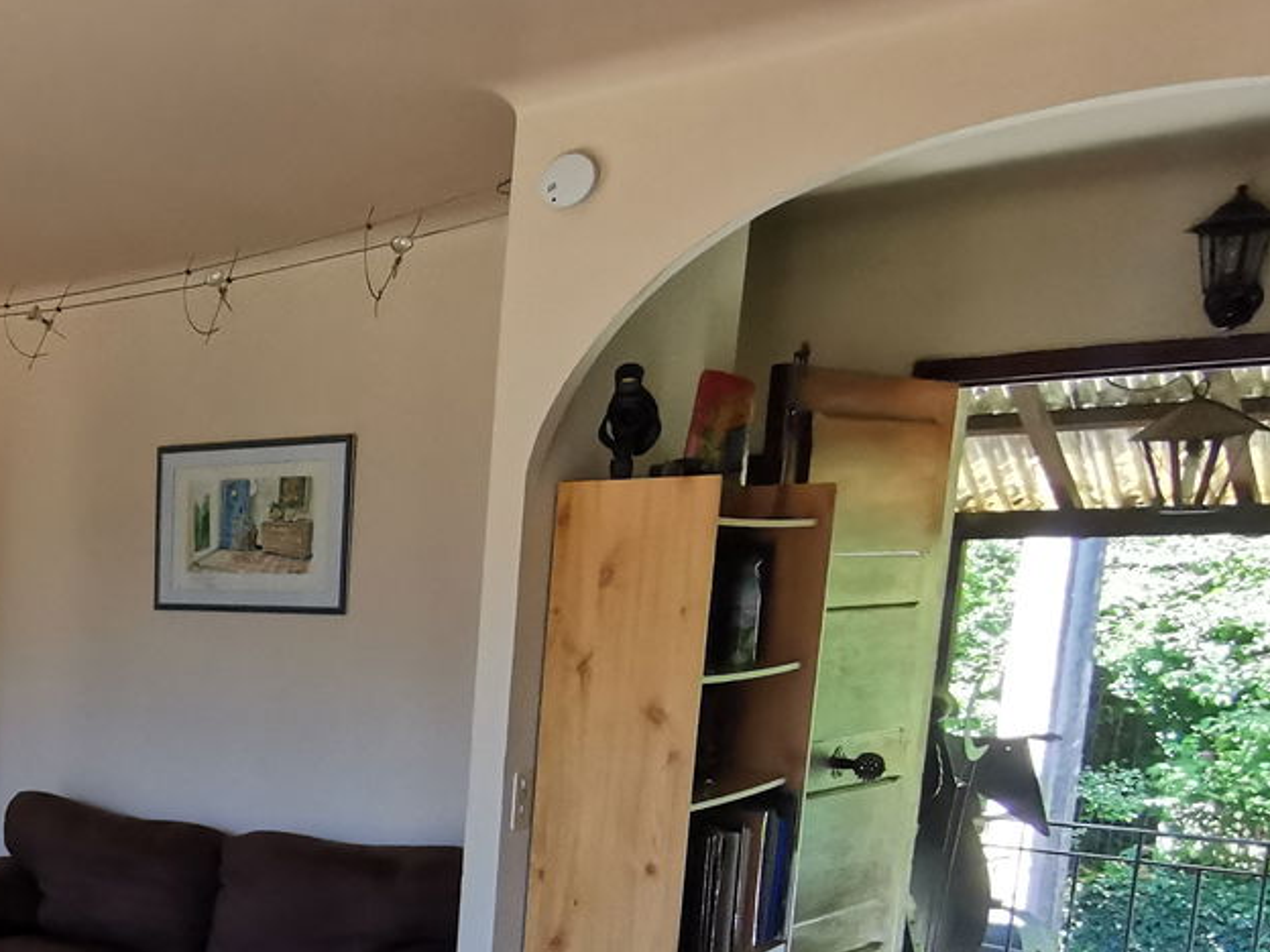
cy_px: 806
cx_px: -289
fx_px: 1504
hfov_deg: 35.1
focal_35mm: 41
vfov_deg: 33.7
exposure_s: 1/50
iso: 125
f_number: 2.2
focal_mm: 2.35
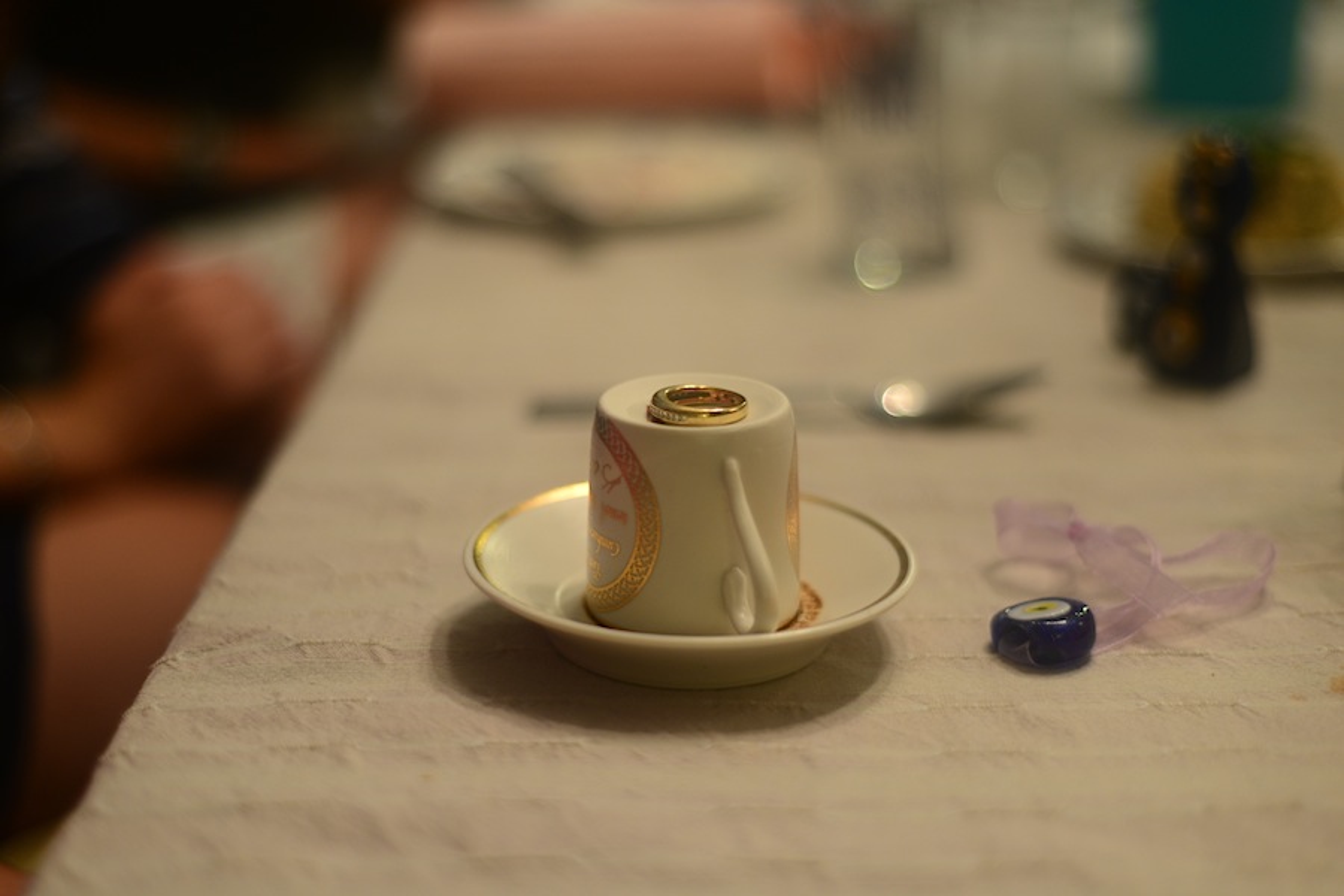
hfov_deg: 39.6
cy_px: 448
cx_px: 672
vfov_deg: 27.0
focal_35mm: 50
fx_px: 1867
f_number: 1.8
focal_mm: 50
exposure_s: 1/60
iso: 400
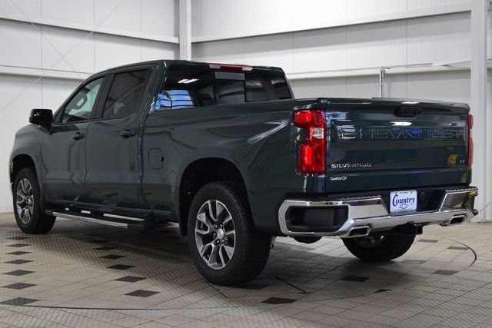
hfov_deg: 37.8
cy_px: 164
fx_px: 718
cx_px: 246
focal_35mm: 52
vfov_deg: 25.8
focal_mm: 35
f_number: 7.1
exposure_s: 1/60
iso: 1600
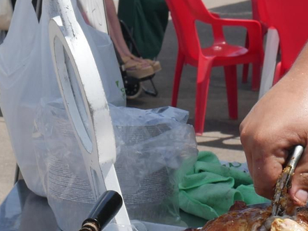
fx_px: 1611
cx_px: 154
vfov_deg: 8.2
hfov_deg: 10.9
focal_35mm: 181
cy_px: 245
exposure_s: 1/320
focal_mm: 25
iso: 200
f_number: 10
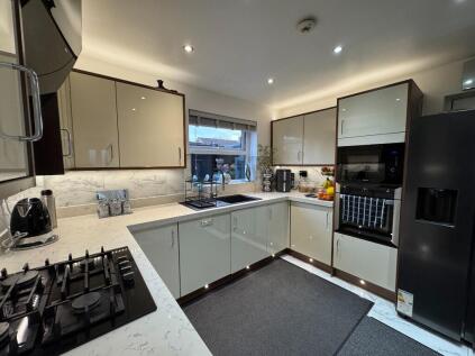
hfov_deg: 102.1
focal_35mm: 14
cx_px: 238
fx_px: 192
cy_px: 178
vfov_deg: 85.6
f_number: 2.2
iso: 200
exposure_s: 1/100
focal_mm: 2.22
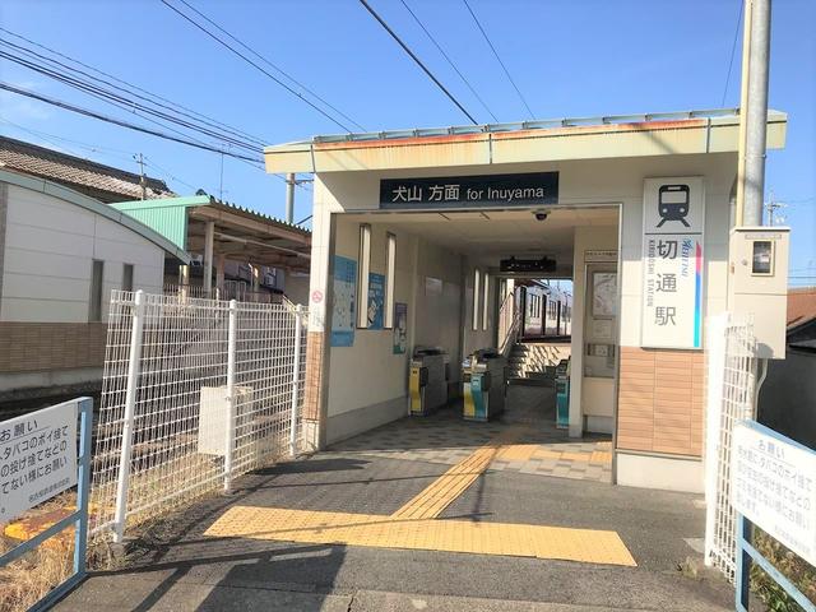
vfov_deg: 49.7
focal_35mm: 28
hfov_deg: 63.4
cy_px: 306
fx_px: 660
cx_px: 408
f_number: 1.8
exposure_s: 1/2740
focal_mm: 3.99
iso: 20
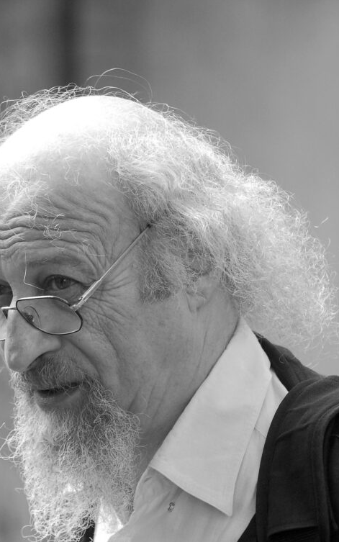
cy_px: 356
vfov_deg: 5.9
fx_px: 5230
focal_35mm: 354
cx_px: 100
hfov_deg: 3.7
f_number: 5.6
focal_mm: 170
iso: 800
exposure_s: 1/350
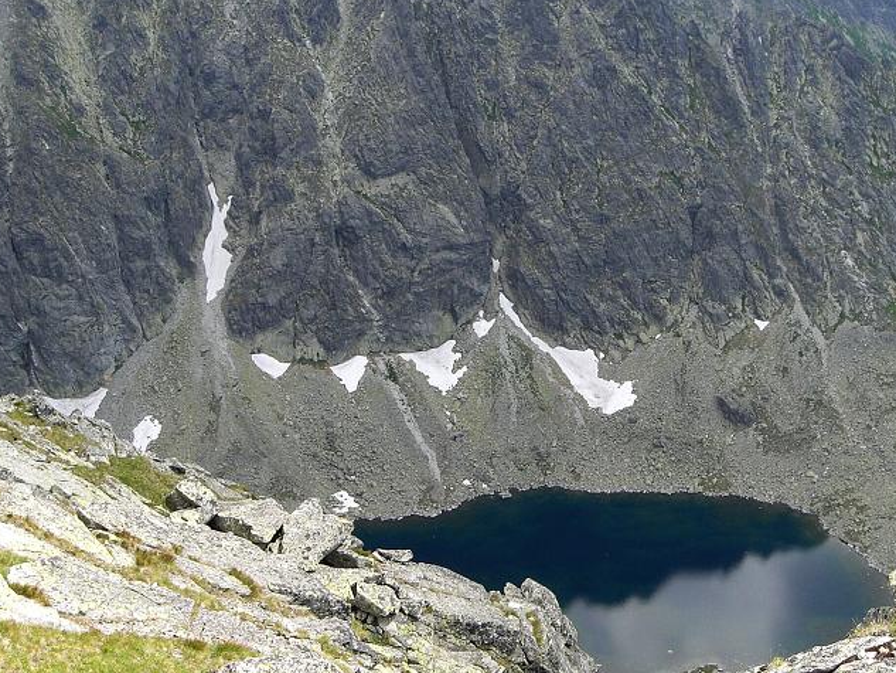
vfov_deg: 30.3
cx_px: 544
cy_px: 374
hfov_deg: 39.5
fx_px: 1243
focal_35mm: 48
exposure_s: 1/250
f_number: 4.4
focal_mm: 6.3
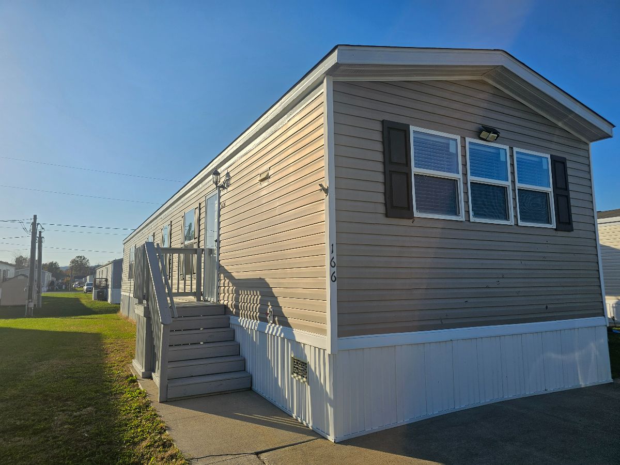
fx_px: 412
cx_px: 310
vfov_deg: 58.9
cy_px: 232
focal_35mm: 23
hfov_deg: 73.9
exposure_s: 1/1090
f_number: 1.7
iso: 10
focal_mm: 6.3
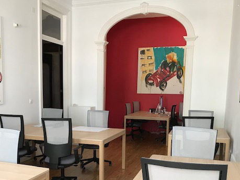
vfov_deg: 36.4
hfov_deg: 47.6
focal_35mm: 39
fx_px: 271
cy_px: 124
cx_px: 100
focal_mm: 3.99
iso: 40
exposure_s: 1/20
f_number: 1.8
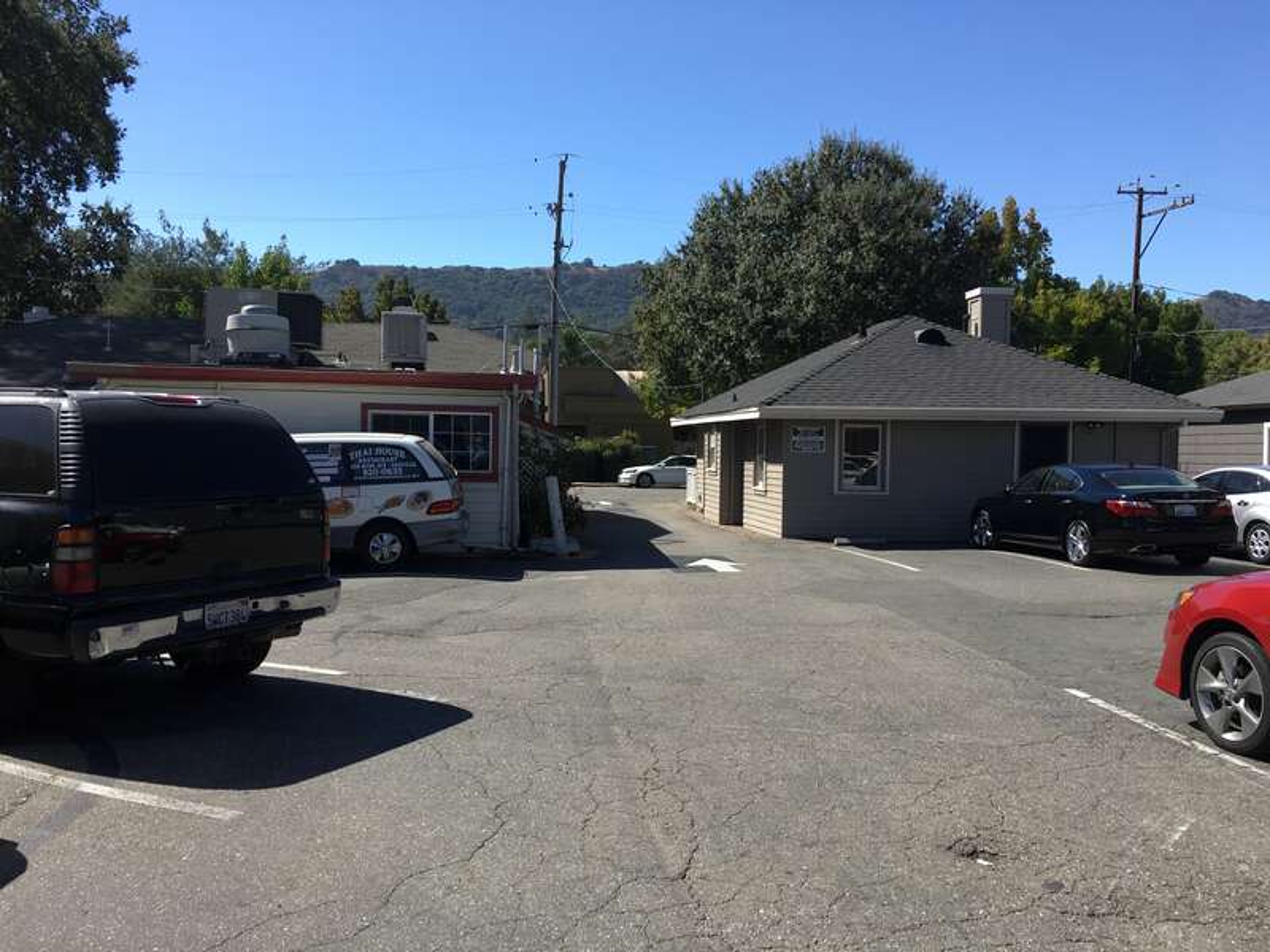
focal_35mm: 29
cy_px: 476
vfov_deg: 48.2
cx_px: 635
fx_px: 1064
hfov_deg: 61.7
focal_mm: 4.15
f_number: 2.2
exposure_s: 1/777
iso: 25
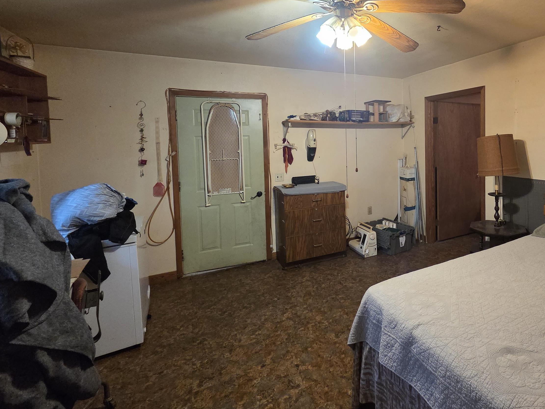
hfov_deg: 84.6
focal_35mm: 18
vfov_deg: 70.4
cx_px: 365
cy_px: 153
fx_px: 283
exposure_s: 1/60
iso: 800
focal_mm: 2.2
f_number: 2.2
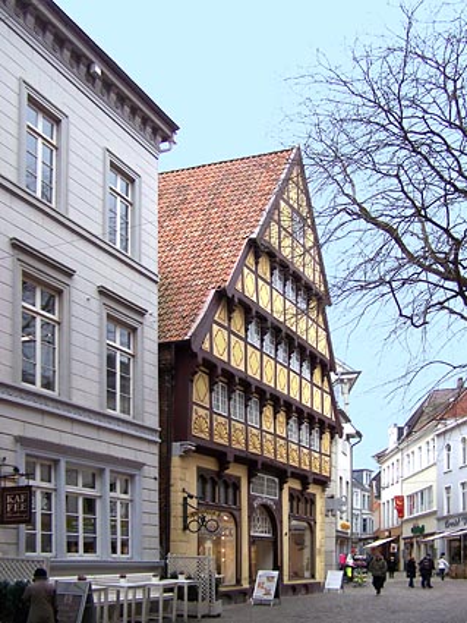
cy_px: 312
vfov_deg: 49.0
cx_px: 234
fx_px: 683
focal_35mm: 38
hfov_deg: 37.7
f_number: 2.8
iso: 64
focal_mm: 6.3
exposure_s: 1/125
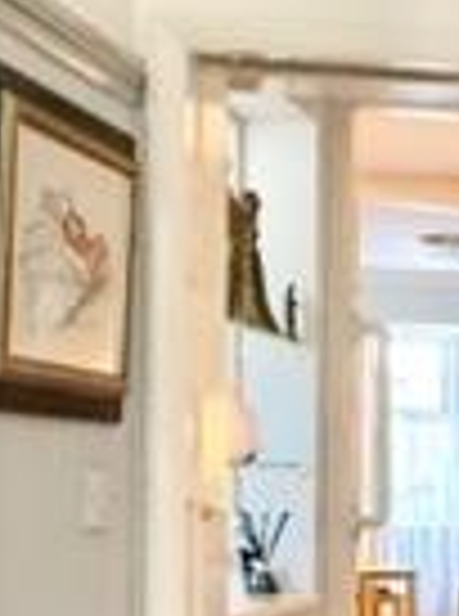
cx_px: 1206
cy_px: 522
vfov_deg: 18.5
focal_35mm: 105
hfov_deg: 11.1
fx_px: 1865
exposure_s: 1/100
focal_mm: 2.22
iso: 320
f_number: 2.2
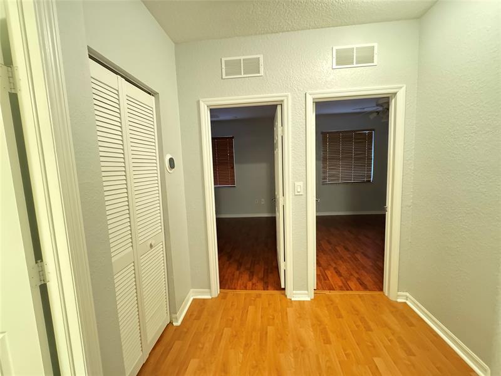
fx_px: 203
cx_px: 250
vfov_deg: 85.7
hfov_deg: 102.1
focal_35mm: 14
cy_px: 188
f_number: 2.2
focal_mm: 2.22
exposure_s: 1/30
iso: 1600
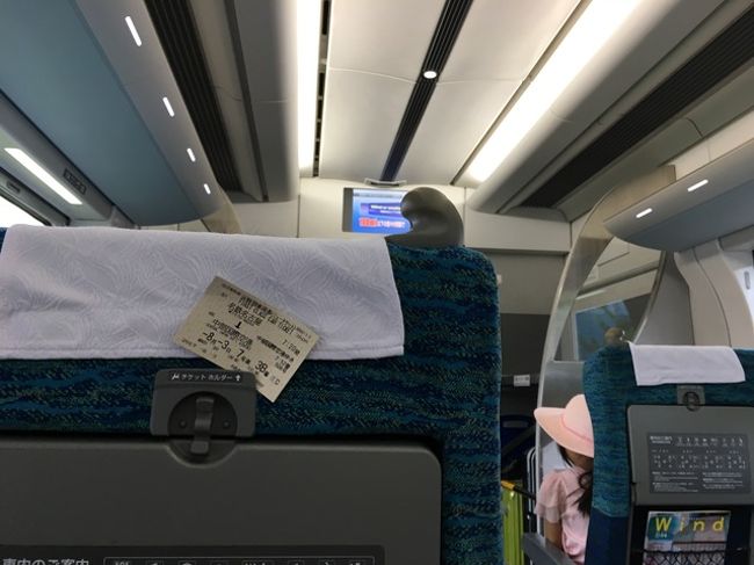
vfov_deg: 48.2
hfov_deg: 61.7
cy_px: 282
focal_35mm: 29
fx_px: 631
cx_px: 377
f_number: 2.2
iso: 25
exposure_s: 1/30
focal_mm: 4.15
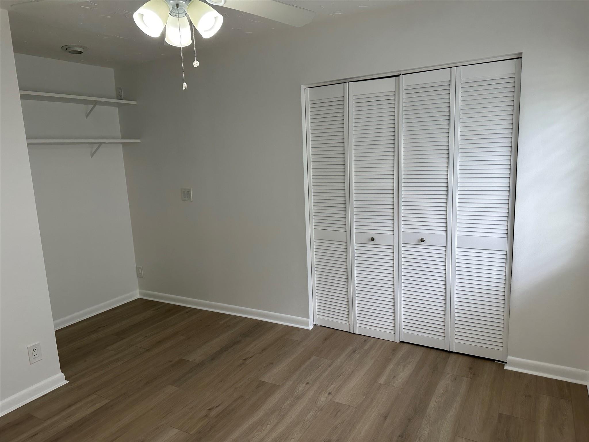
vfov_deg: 56.8
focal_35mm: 24
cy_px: 221
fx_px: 408
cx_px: 294
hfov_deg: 71.6
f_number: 1.78
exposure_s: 1/120
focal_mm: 6.86
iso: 64
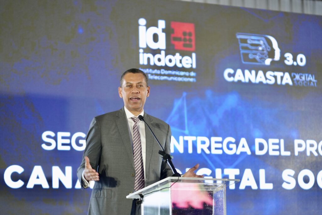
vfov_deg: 13.4
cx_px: 161
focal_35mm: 102
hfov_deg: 20.0
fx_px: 912
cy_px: 108
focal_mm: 102
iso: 1000
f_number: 2.8
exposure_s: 1/80
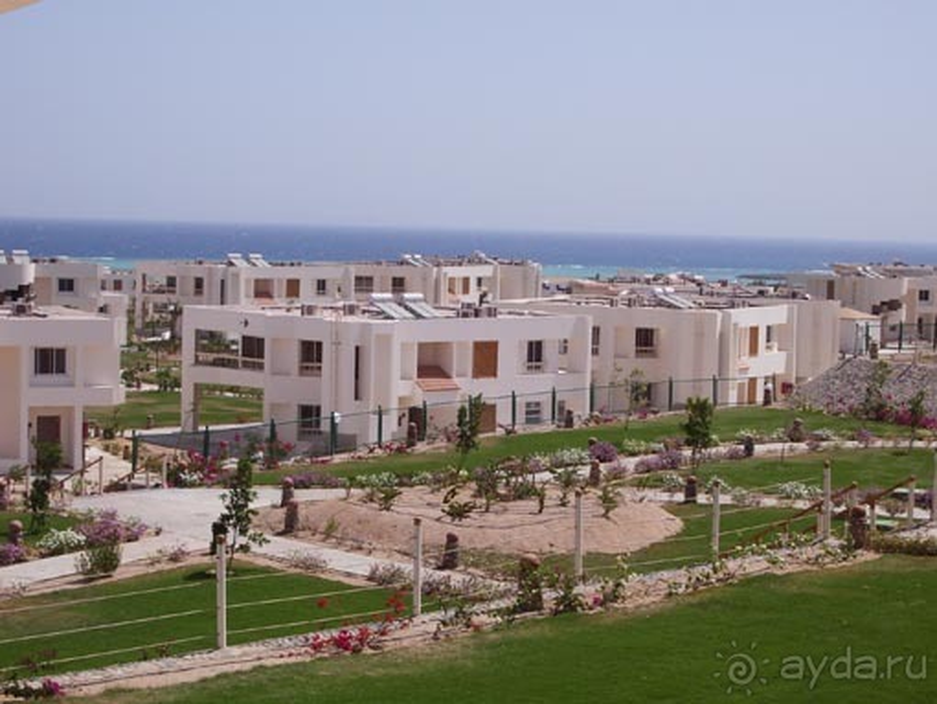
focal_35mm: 74
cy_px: 352
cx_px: 468
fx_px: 2004
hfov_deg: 26.3
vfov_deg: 19.9
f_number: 6.2
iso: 80
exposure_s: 1/640
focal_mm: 12.2
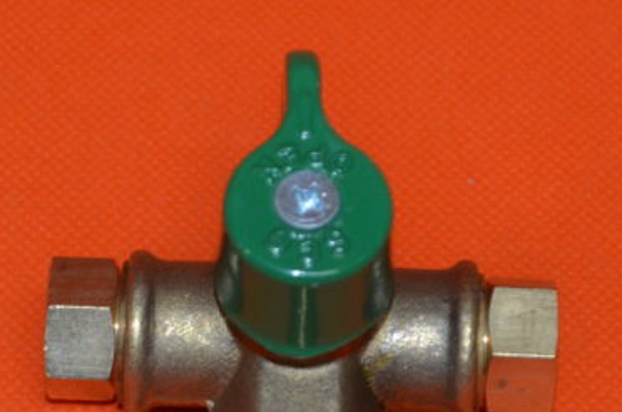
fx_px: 3919
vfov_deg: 6.0
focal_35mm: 227
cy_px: 300
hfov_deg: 9.1
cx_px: 308
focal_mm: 55
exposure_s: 1/60
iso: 800
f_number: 5.6
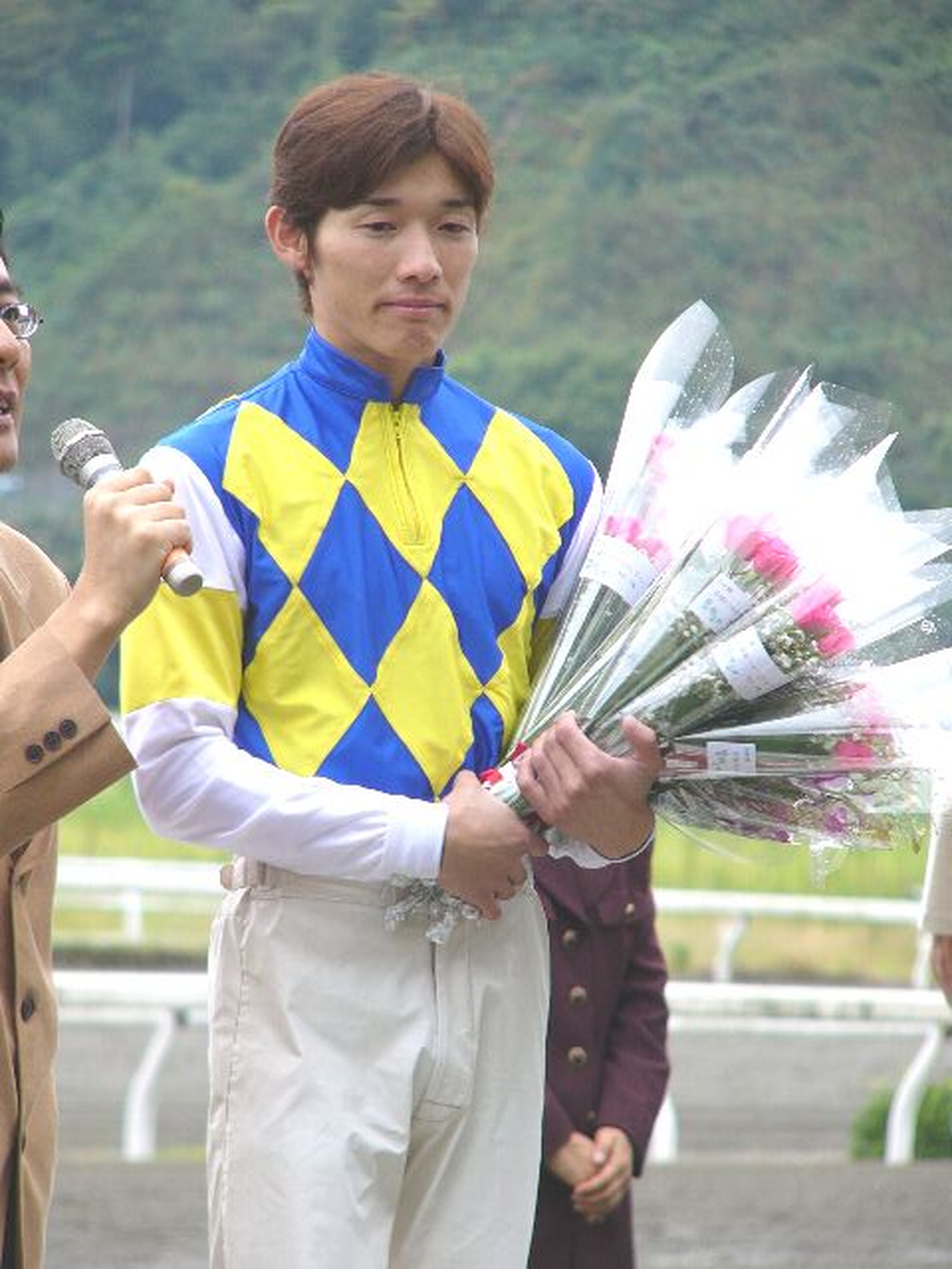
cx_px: 476
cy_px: 634
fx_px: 10451
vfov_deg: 7.0
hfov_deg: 5.2
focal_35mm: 285
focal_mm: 47.5
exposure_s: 1/80
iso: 50
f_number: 2.8
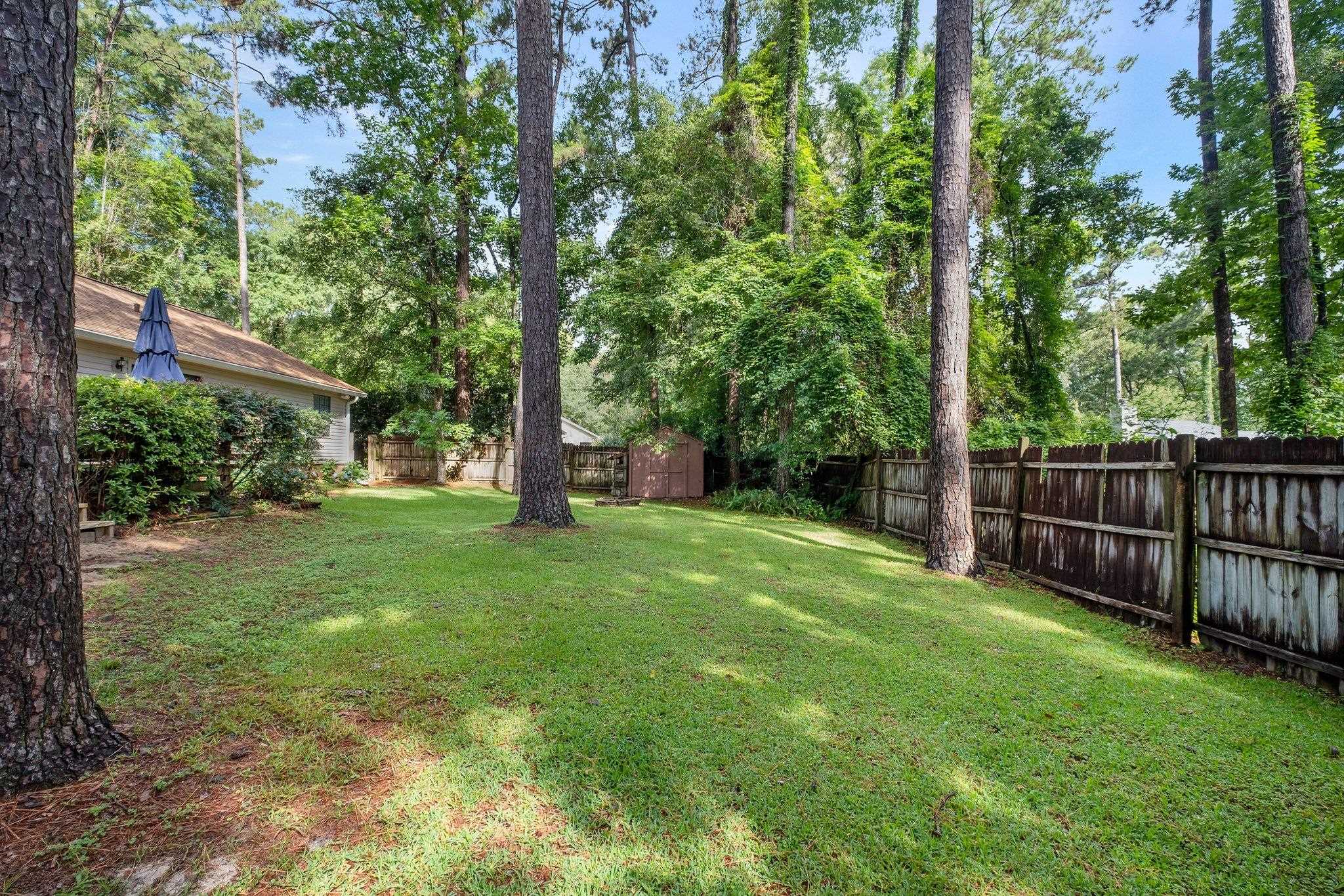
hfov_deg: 100.4
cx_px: 672
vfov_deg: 77.3
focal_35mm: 15
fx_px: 560
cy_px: 448
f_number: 8
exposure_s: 1/100
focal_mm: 10
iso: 250
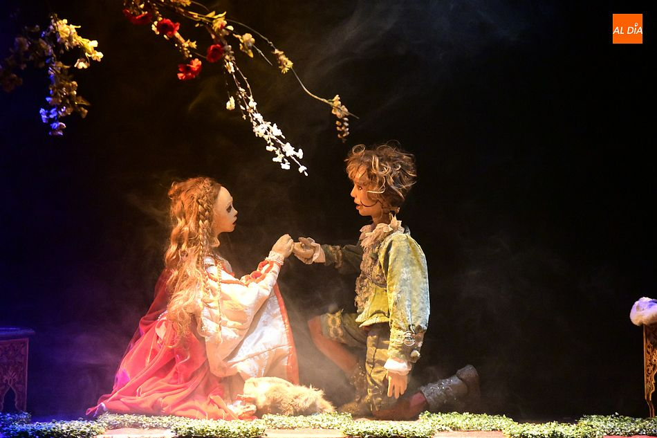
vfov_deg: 6.9
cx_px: 328
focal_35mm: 200
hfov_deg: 10.3
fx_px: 3649
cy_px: 219
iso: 25600
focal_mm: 200
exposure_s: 1/125
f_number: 3.2
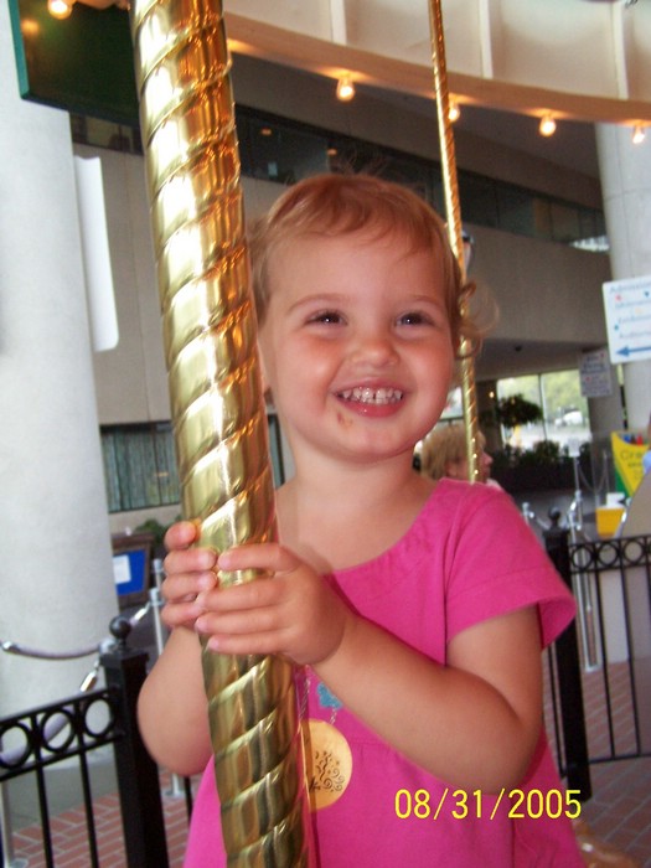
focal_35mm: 38
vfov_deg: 49.0
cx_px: 326
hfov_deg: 37.7
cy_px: 434
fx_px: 953
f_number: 2.8
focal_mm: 6.3
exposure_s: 1/60
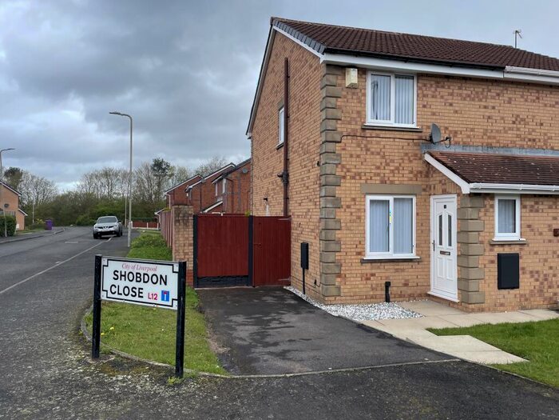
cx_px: 280
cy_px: 210
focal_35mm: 26
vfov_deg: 53.1
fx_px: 420
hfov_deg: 67.3
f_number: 1.6
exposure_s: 1/673
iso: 32
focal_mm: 4.2
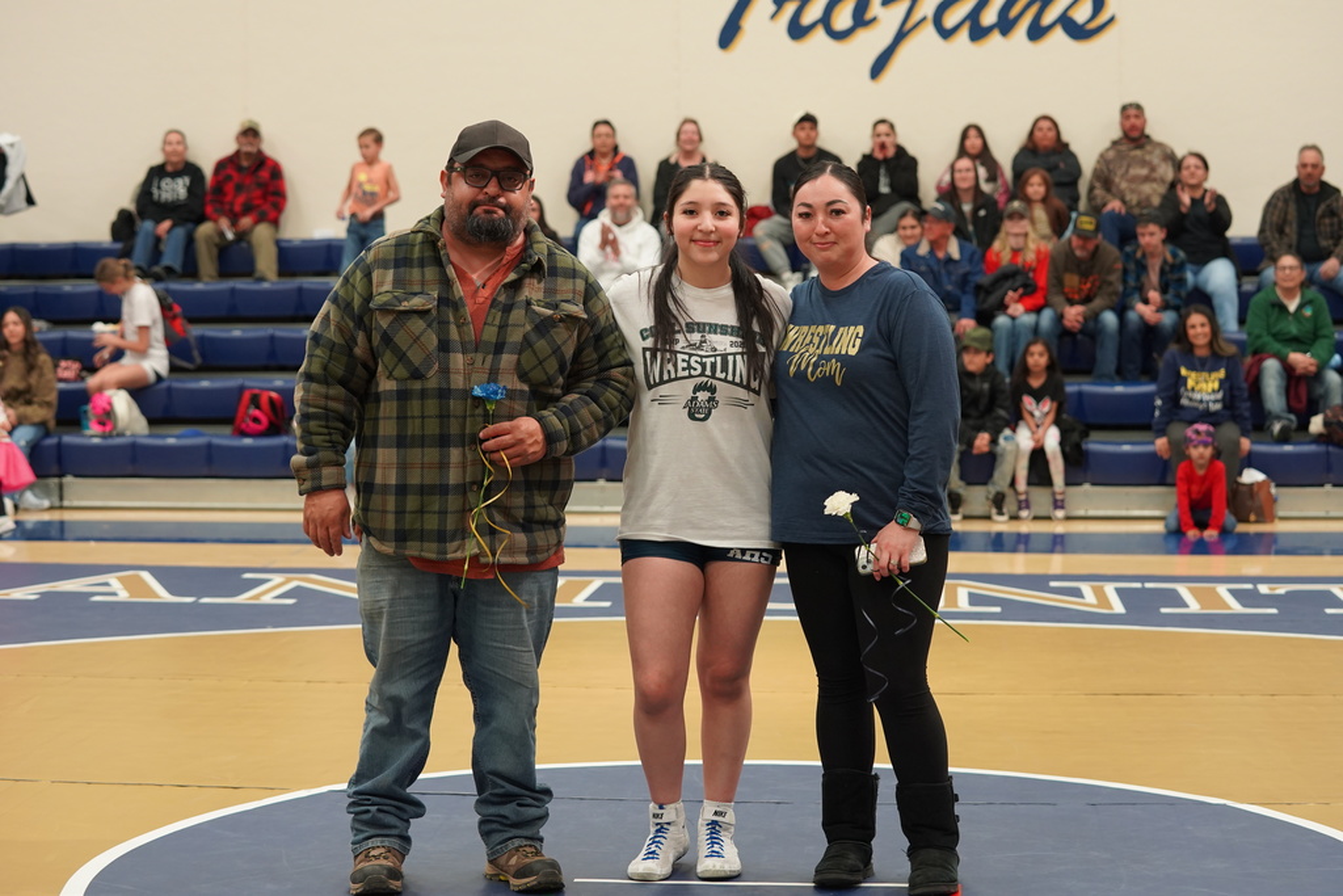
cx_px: 672
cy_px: 448
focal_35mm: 70
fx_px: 2612
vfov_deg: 19.5
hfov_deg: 28.8
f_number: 4
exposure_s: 1/160
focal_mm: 70
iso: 2000
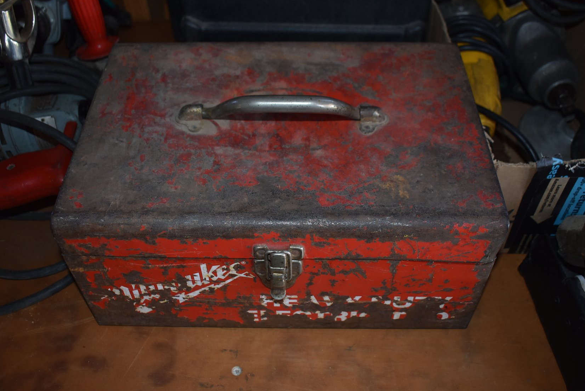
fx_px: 602
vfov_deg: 36.0
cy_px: 199
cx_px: 295
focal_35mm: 37
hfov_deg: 51.9
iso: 560
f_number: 3.8
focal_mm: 24
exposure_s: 1/125
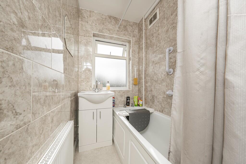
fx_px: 82
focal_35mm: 12
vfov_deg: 90.0
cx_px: 123
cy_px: 82
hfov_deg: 112.6
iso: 320
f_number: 9
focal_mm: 12
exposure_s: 1/250
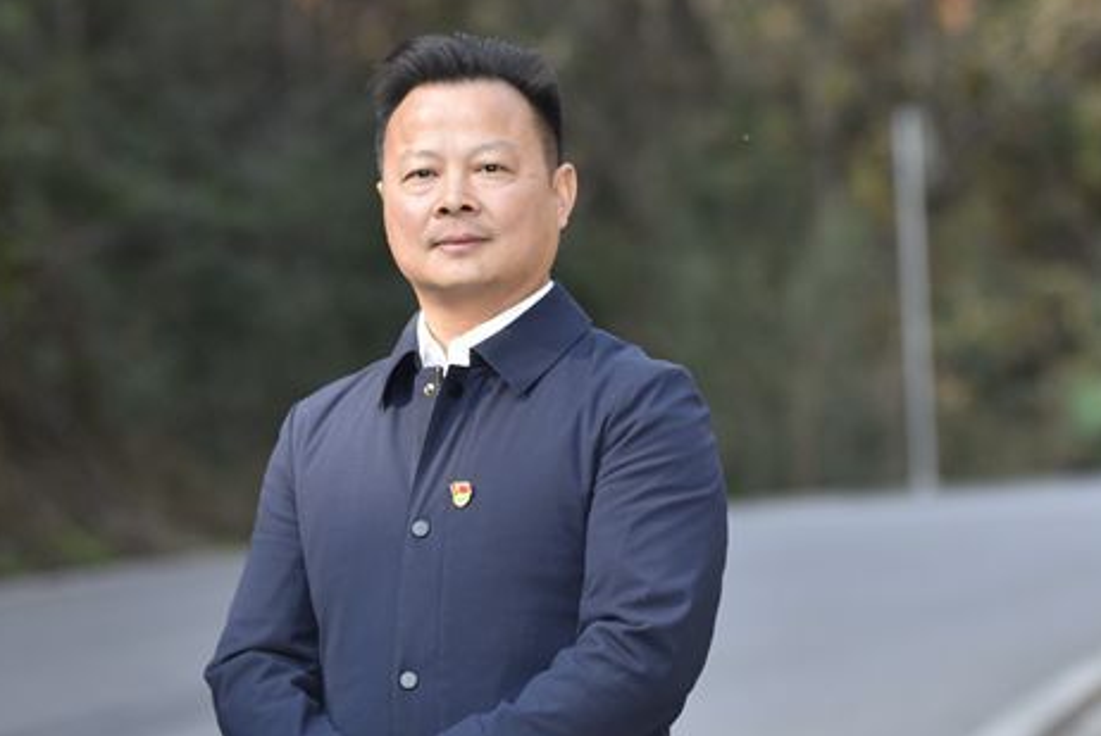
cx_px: 558
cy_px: 386
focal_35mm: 173
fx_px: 5296
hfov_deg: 11.9
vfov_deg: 8.0
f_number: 3.2
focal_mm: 100
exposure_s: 1/250
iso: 80
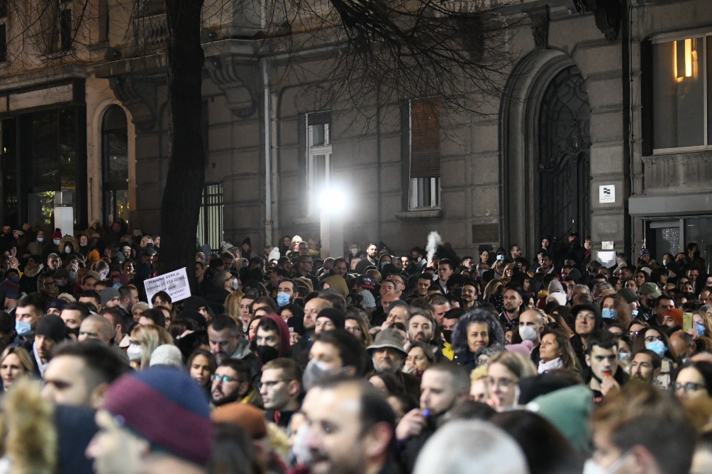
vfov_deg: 12.1
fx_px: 2234
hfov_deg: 18.1
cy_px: 317
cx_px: 327
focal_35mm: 113
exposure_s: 1/50
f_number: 2.8
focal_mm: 70
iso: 6400
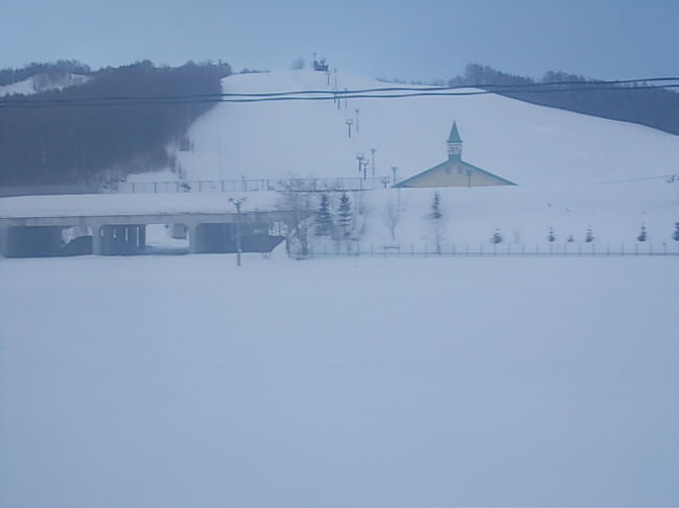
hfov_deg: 32.2
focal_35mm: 60
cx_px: 340
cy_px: 254
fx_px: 1176
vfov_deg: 24.4
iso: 80
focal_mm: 8.5
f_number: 4
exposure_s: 1/100
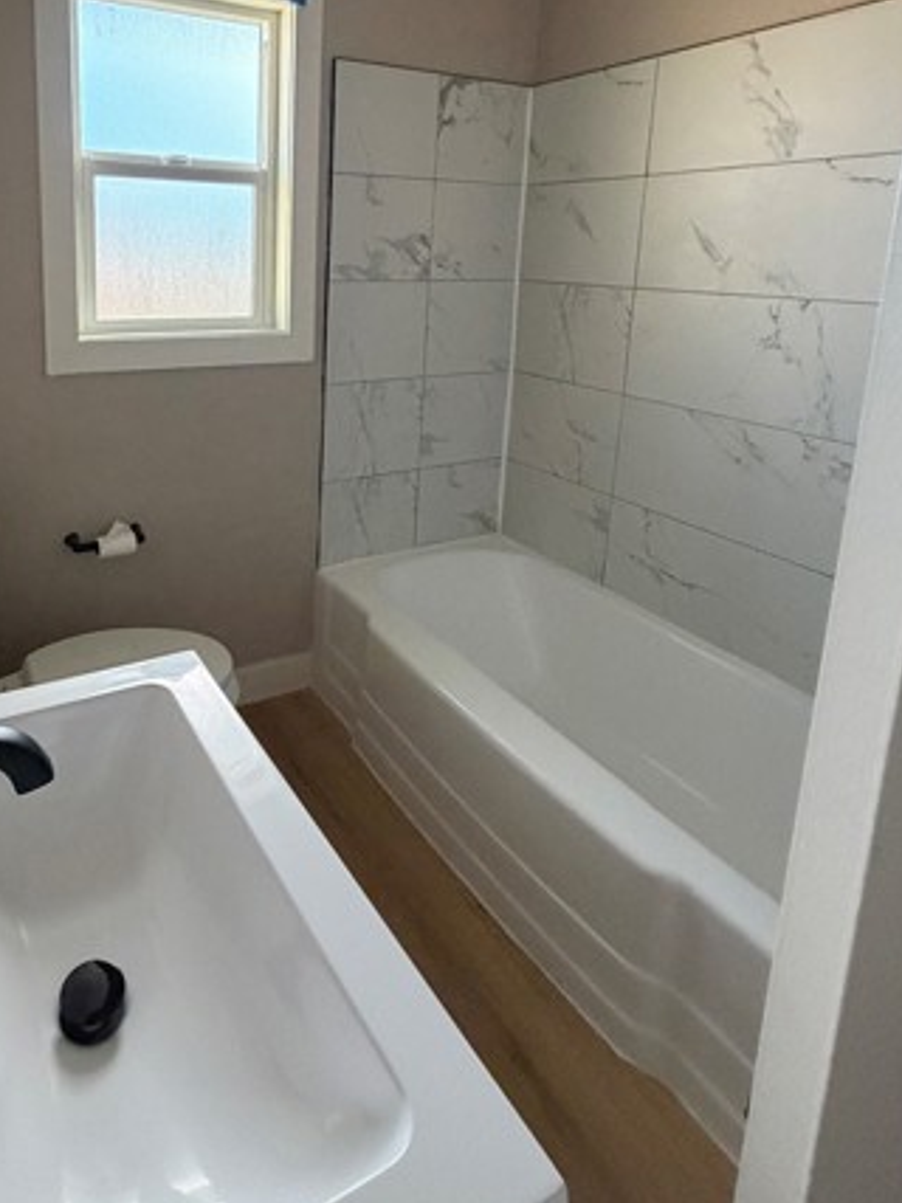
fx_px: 730
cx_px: 254
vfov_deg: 75.8
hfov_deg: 60.8
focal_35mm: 21
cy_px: 375
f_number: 2.2
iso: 400
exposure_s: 1/60
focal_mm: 2.22
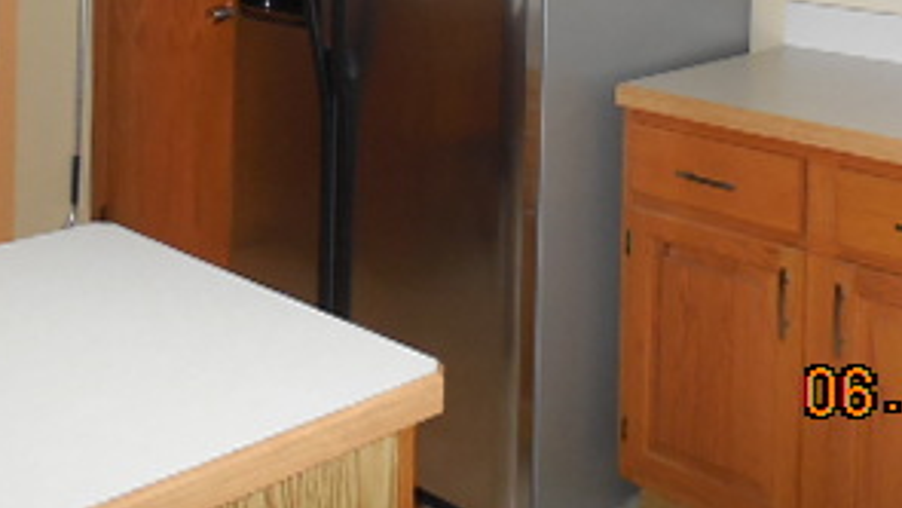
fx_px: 1411
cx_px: 498
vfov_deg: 18.6
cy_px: -199
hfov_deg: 35.4
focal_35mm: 59
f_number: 3.1
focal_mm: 4.5
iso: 320
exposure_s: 1/25
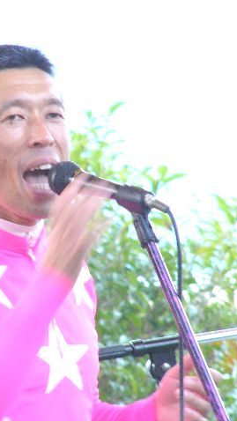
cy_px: 210
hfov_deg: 2.1
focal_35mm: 572
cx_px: 7
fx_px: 6388
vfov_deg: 3.8
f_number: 2.8
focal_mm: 65.2
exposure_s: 1/13
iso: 200
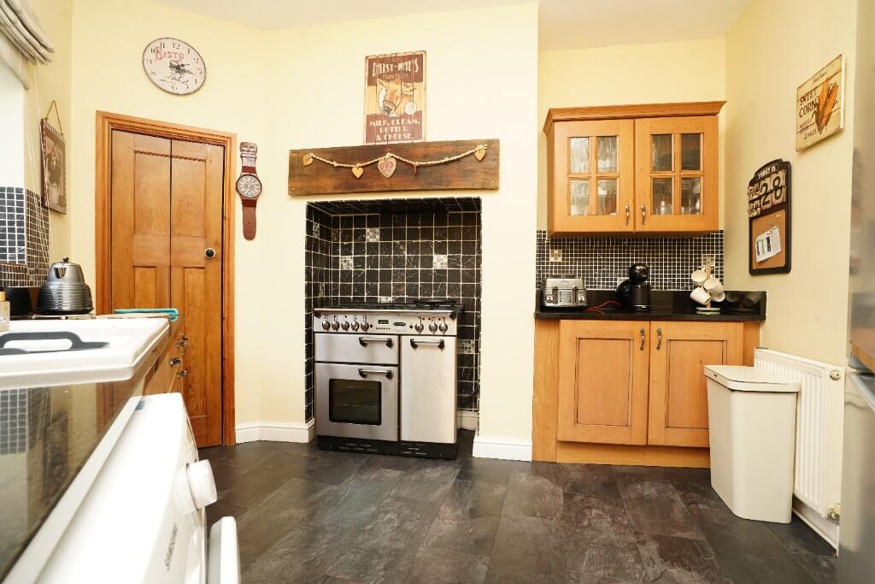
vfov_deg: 73.8
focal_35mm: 16
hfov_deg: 96.7
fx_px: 389
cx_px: 438
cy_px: 292
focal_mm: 16
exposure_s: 1/10
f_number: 8
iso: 800
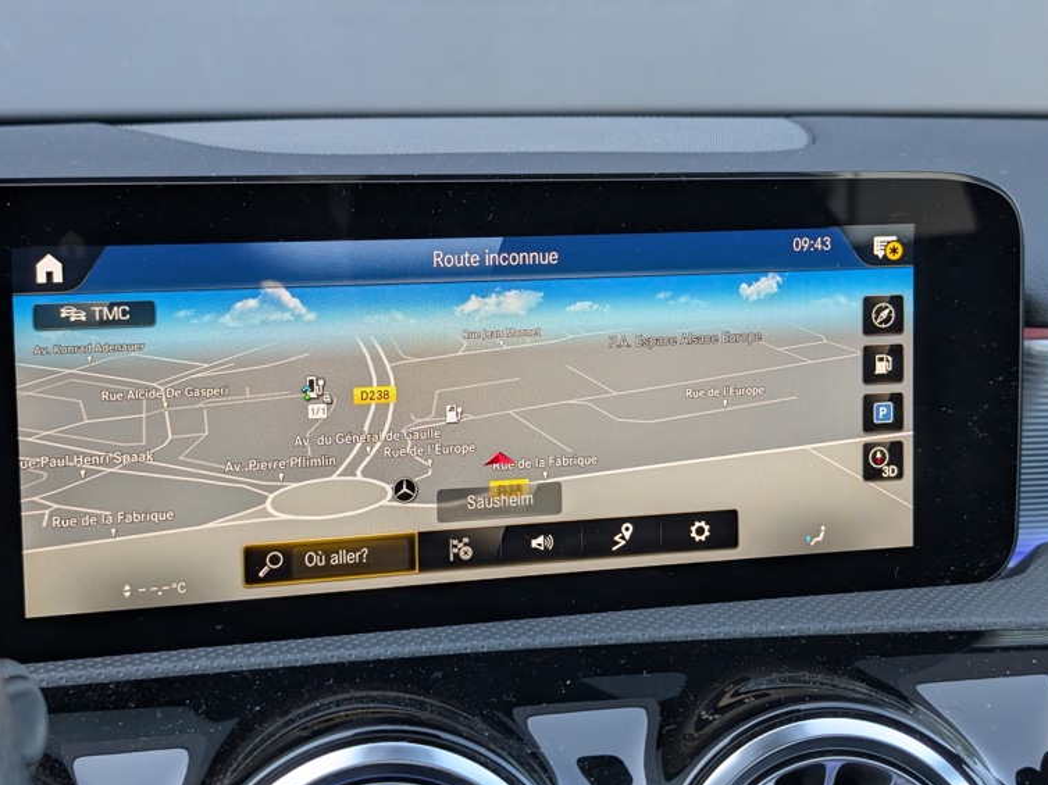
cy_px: 372
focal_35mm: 52
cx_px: 510
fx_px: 1574
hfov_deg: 36.8
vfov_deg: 28.0
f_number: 1.68
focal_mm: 6.9
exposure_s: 1/160
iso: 99
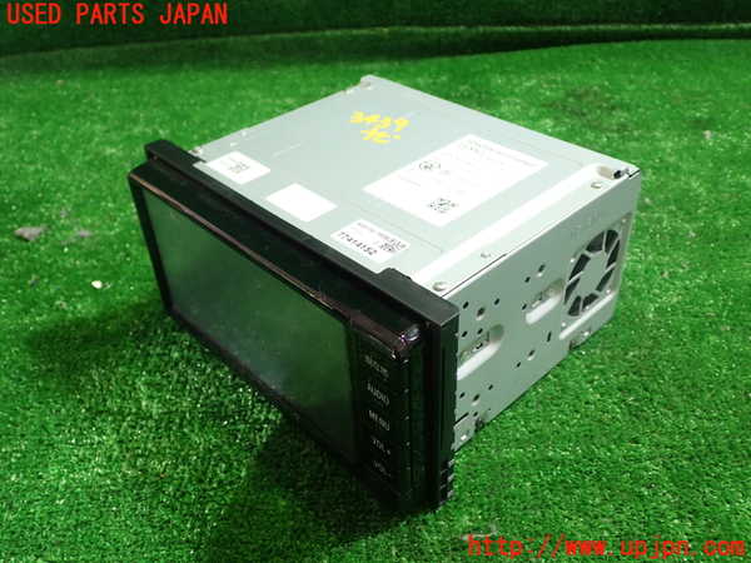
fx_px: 694
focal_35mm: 32
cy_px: 282
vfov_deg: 44.2
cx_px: 376
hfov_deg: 56.8
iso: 200
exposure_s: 1/30
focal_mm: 5.79
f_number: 2.4
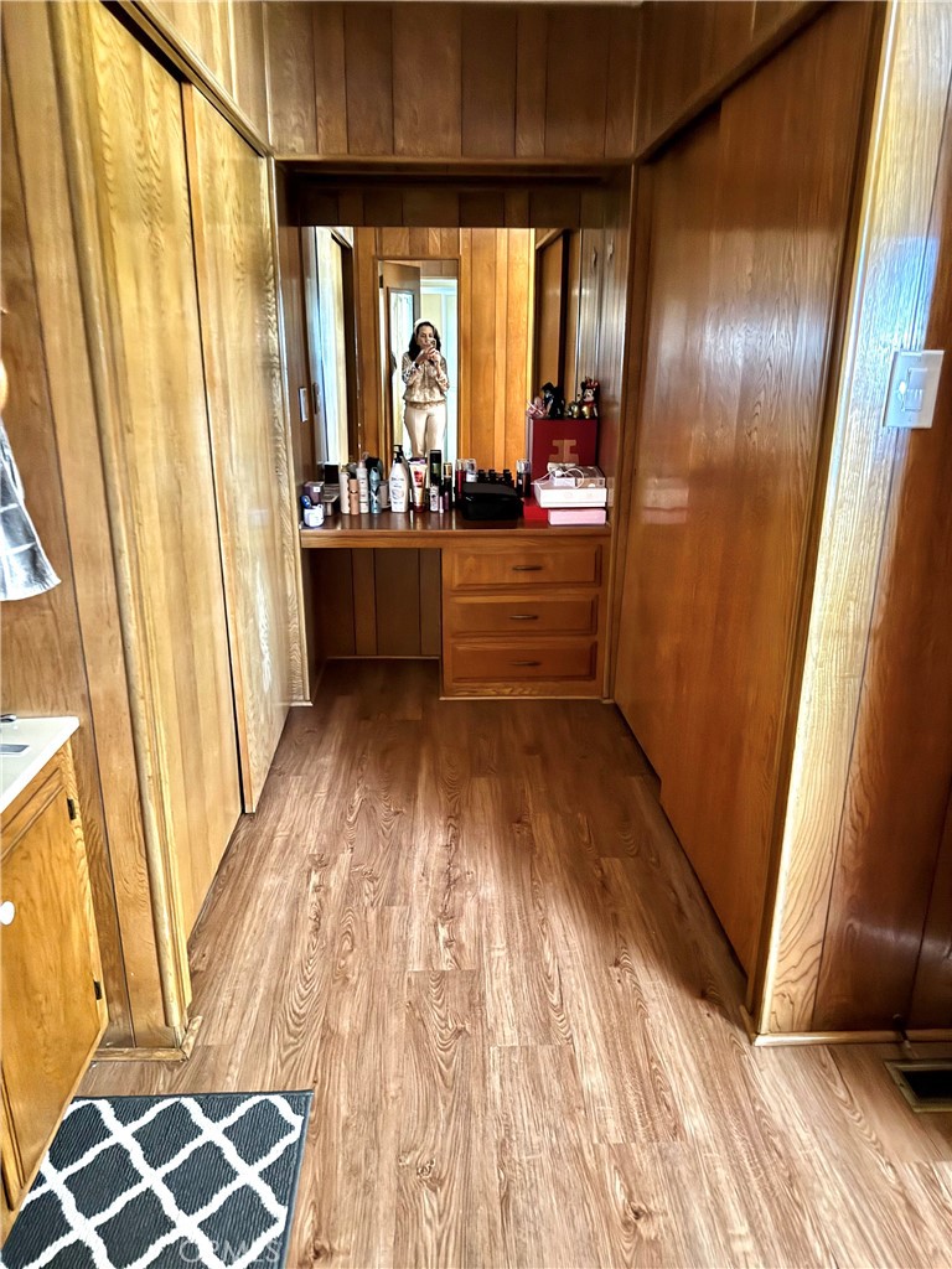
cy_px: 634
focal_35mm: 24
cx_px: 476
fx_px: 880
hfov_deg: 56.8
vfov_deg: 71.6
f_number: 1.78
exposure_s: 1/11
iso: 1250
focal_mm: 6.76
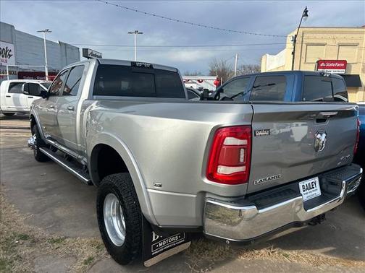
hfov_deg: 67.3
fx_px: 274
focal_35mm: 26
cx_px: 182
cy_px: 136
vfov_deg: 53.1
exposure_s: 1/2915
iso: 50
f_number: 1.5
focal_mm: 5.7
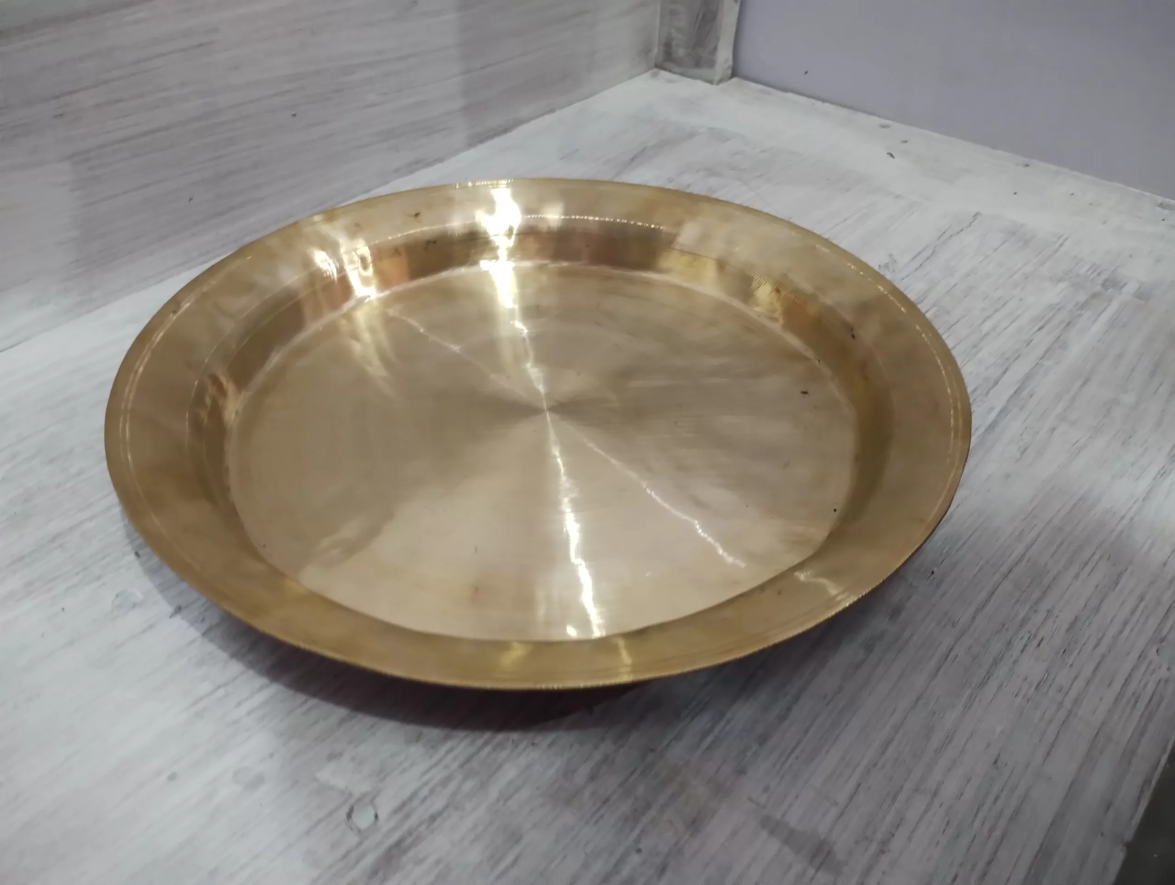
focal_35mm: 28
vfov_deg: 49.9
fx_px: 952
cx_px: 588
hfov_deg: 63.4
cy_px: 442
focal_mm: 4.27
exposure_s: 1/20
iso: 1797
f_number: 1.8
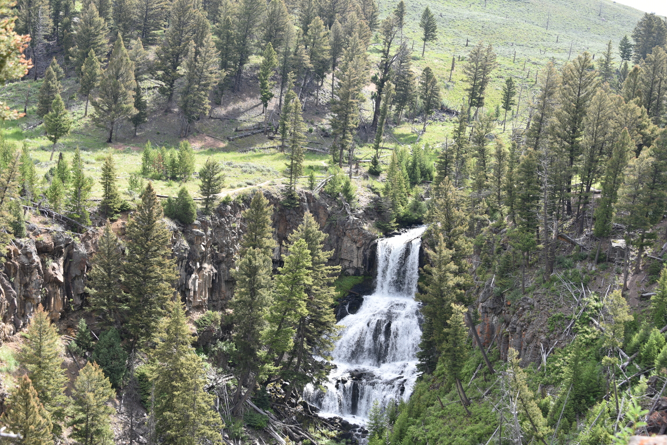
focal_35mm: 49
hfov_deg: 40.3
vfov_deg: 27.5
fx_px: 908
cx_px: 339
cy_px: 222
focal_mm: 48
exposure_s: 1/125
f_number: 5.6
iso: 100
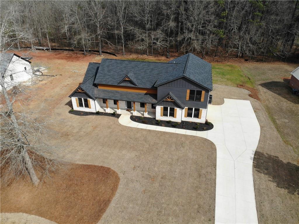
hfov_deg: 71.6
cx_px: 150
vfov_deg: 56.8
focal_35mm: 24
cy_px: 112
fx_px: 207
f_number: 2.8
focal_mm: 4.5
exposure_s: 1/970
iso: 100
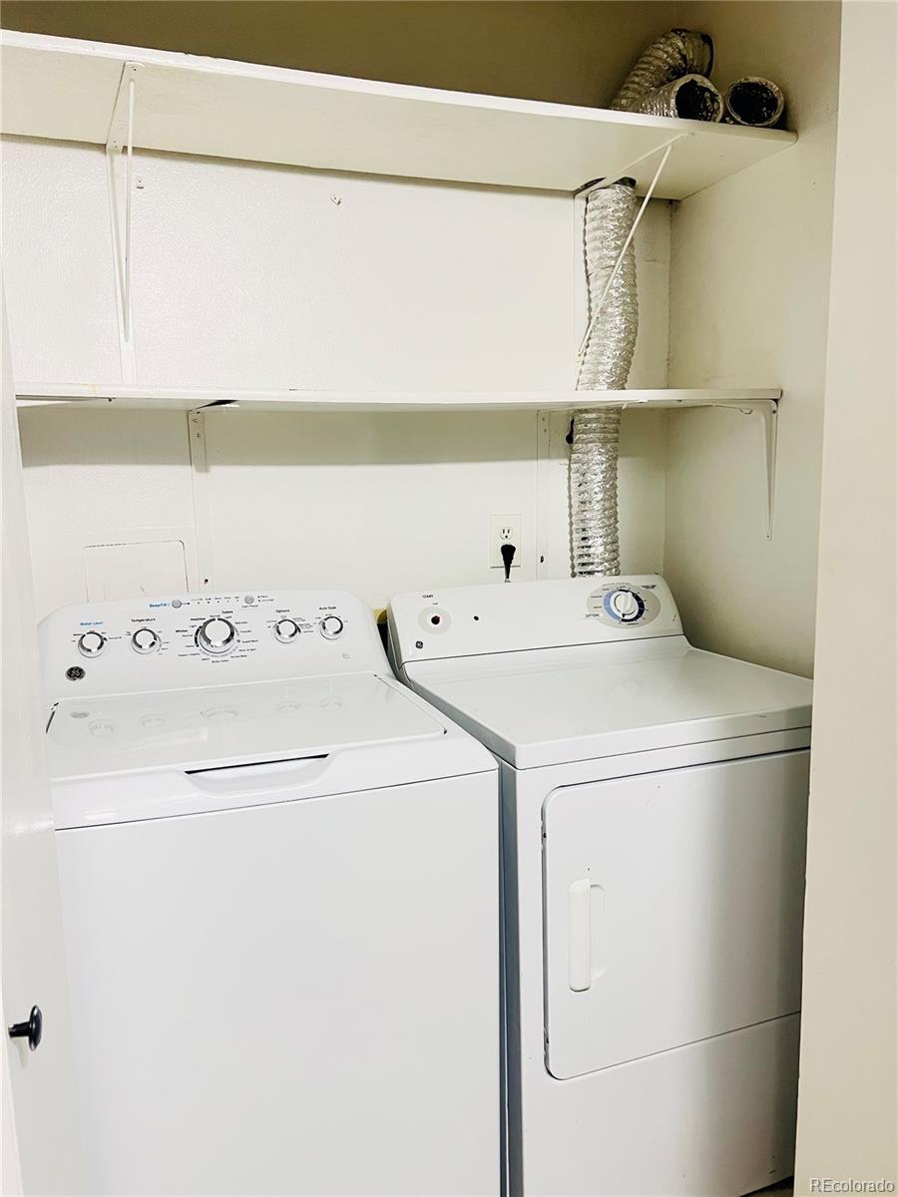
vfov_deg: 67.3
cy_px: 598
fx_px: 899
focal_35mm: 26
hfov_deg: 53.1
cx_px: 449
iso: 400
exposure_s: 1/40
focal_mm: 5.7
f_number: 1.5
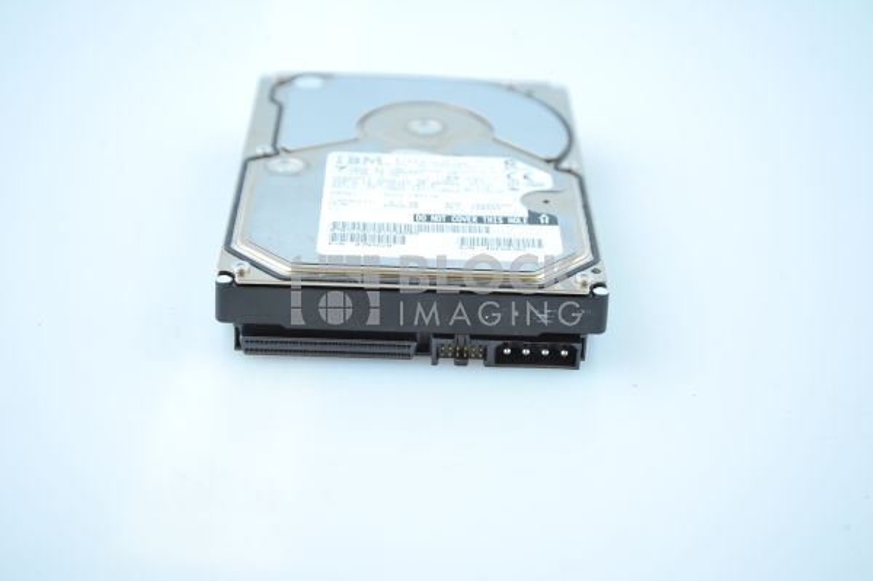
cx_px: 436
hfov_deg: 27.0
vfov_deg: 18.2
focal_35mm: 75
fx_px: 1817
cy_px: 290
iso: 800
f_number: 7.1
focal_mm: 75
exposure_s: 1/100
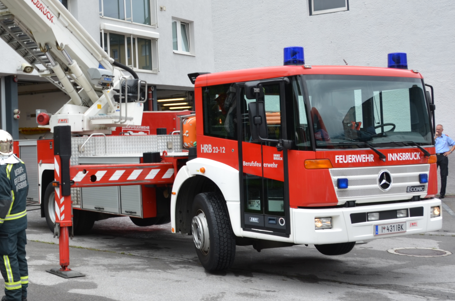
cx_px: 57
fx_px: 681
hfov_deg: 35.1
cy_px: 86
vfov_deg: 24.7
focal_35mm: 54
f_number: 6.3
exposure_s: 1/125
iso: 100
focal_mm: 18
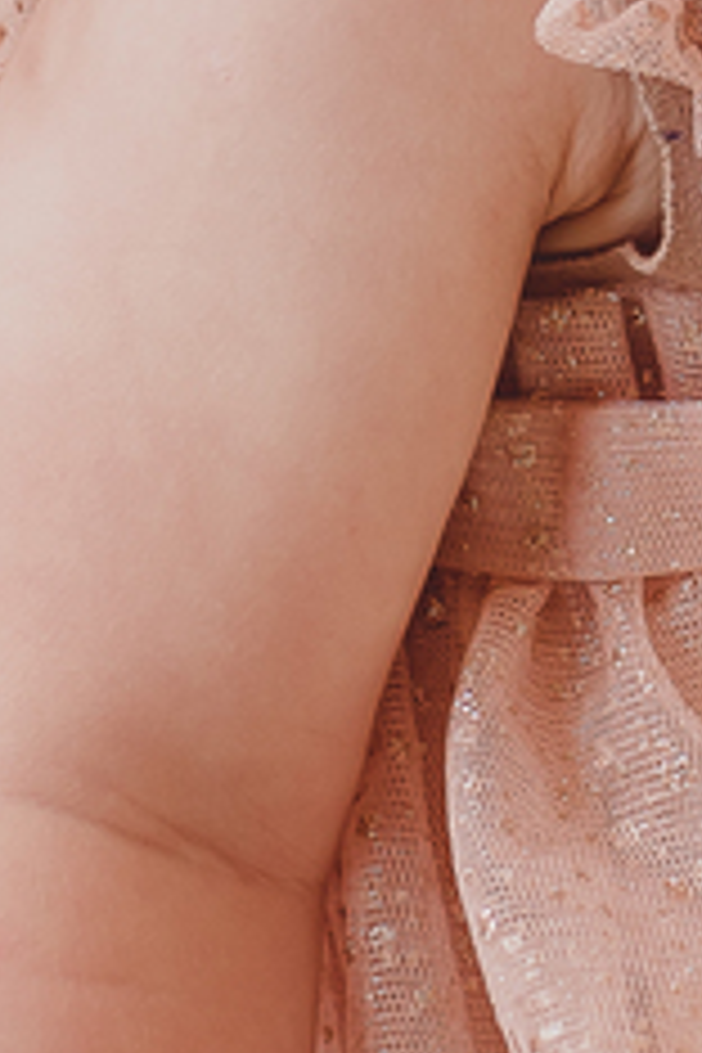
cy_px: -666
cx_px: 1134
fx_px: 11260
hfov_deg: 3.6
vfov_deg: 5.3
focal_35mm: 385
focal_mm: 50
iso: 100
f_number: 2.2
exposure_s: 1/80
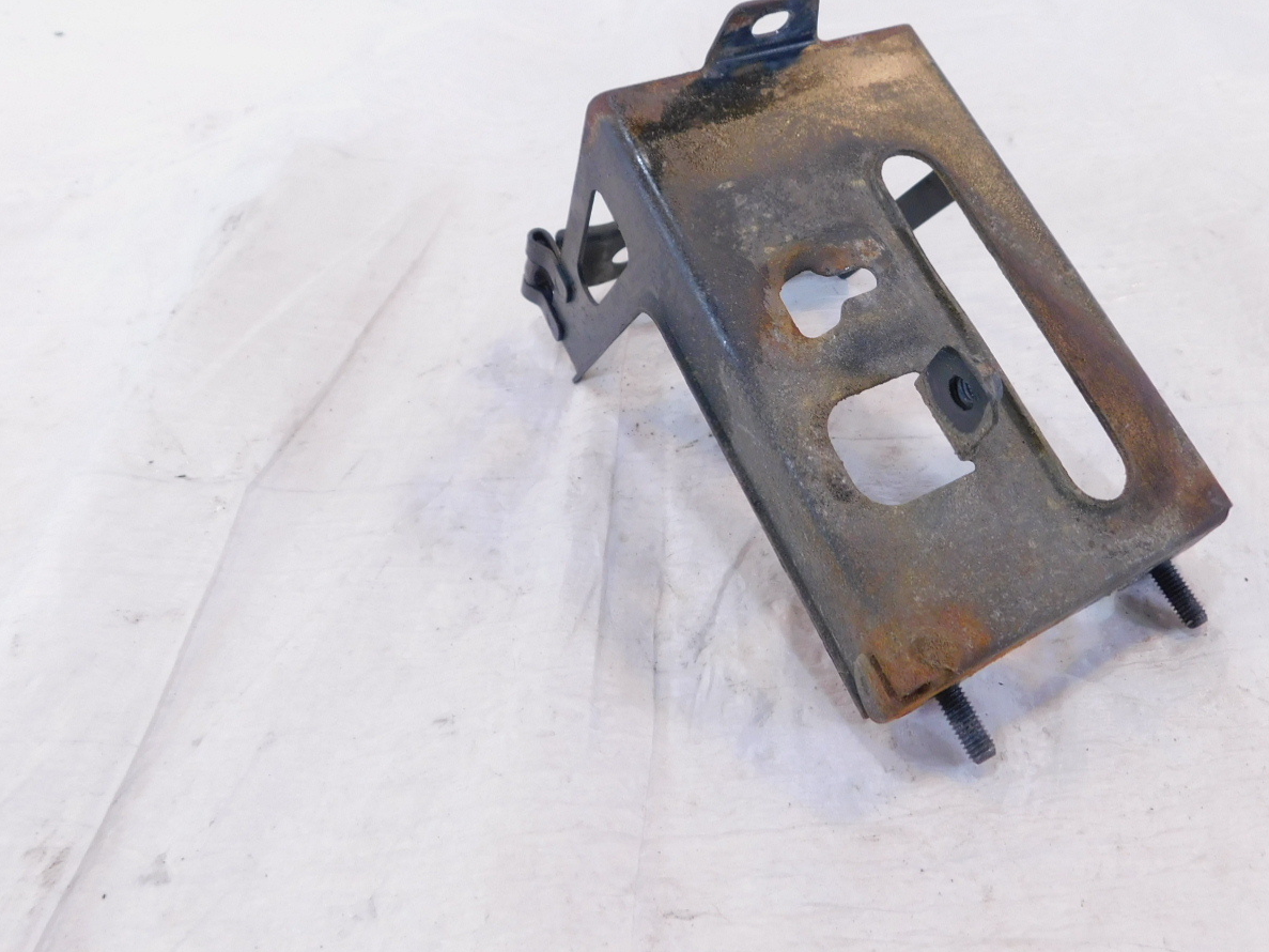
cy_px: 331
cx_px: 834
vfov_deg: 44.9
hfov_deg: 57.2
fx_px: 1136
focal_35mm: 31
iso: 200
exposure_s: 1/30
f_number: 3
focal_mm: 4
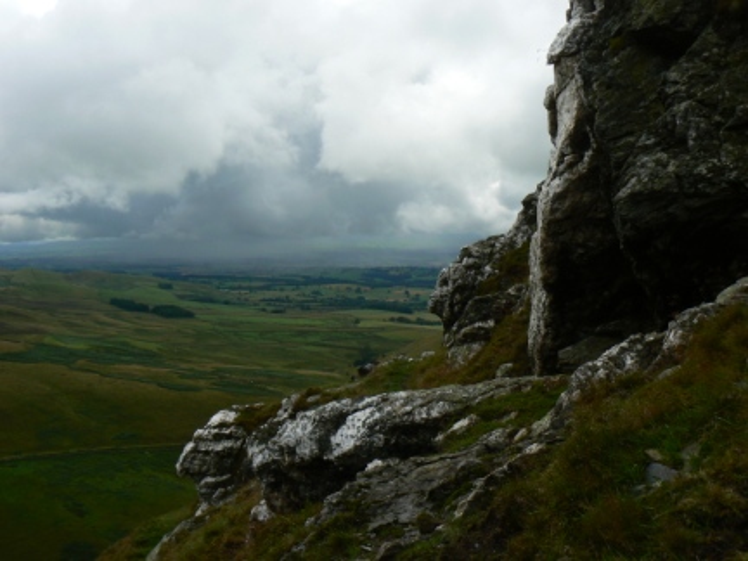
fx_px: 778
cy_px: 280
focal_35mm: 36
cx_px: 374
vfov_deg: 39.7
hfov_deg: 51.4
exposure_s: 1/400
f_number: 7.1
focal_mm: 6
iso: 80
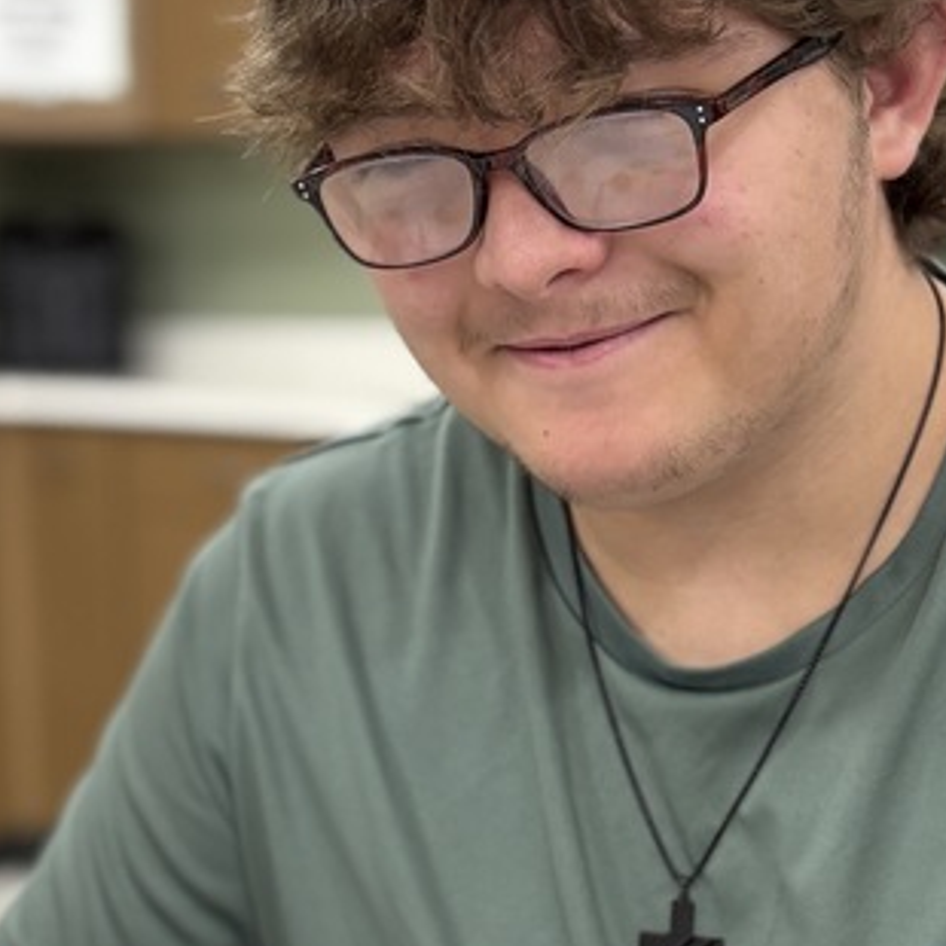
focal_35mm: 76
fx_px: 2350
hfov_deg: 22.7
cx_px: 604
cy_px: 894
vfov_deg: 22.1
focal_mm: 5.96
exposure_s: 1/75
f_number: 1.6
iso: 125
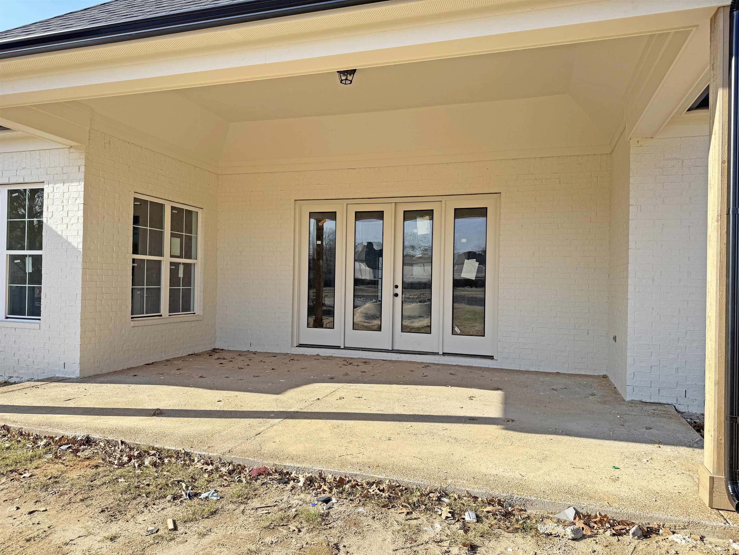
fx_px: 512
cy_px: 278
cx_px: 370
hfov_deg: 71.6
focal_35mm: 24
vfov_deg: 56.8
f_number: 1.78
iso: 80
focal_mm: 6.76
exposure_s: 1/3096
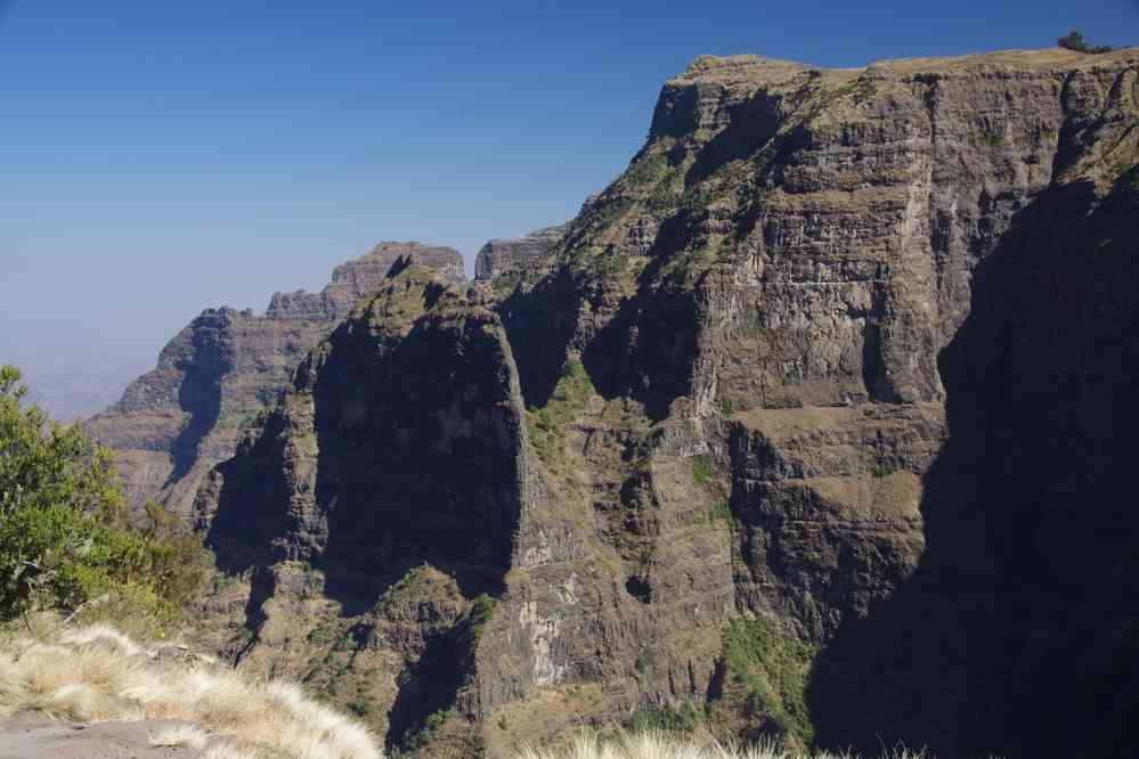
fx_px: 1550
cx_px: 570
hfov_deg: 40.3
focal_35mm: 49
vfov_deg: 27.5
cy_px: 380
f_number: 11
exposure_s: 1/60
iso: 200
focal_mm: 32.5
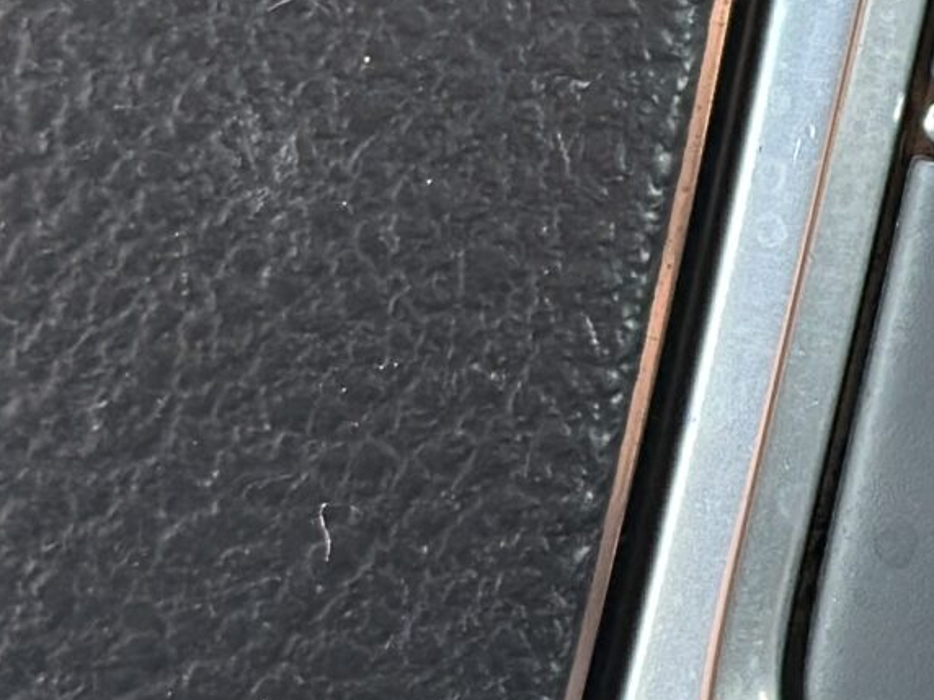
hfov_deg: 8.9
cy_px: -271
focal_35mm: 215
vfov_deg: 6.8
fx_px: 5801
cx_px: 1537
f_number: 1.78
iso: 125
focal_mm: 6.86
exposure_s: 1/91
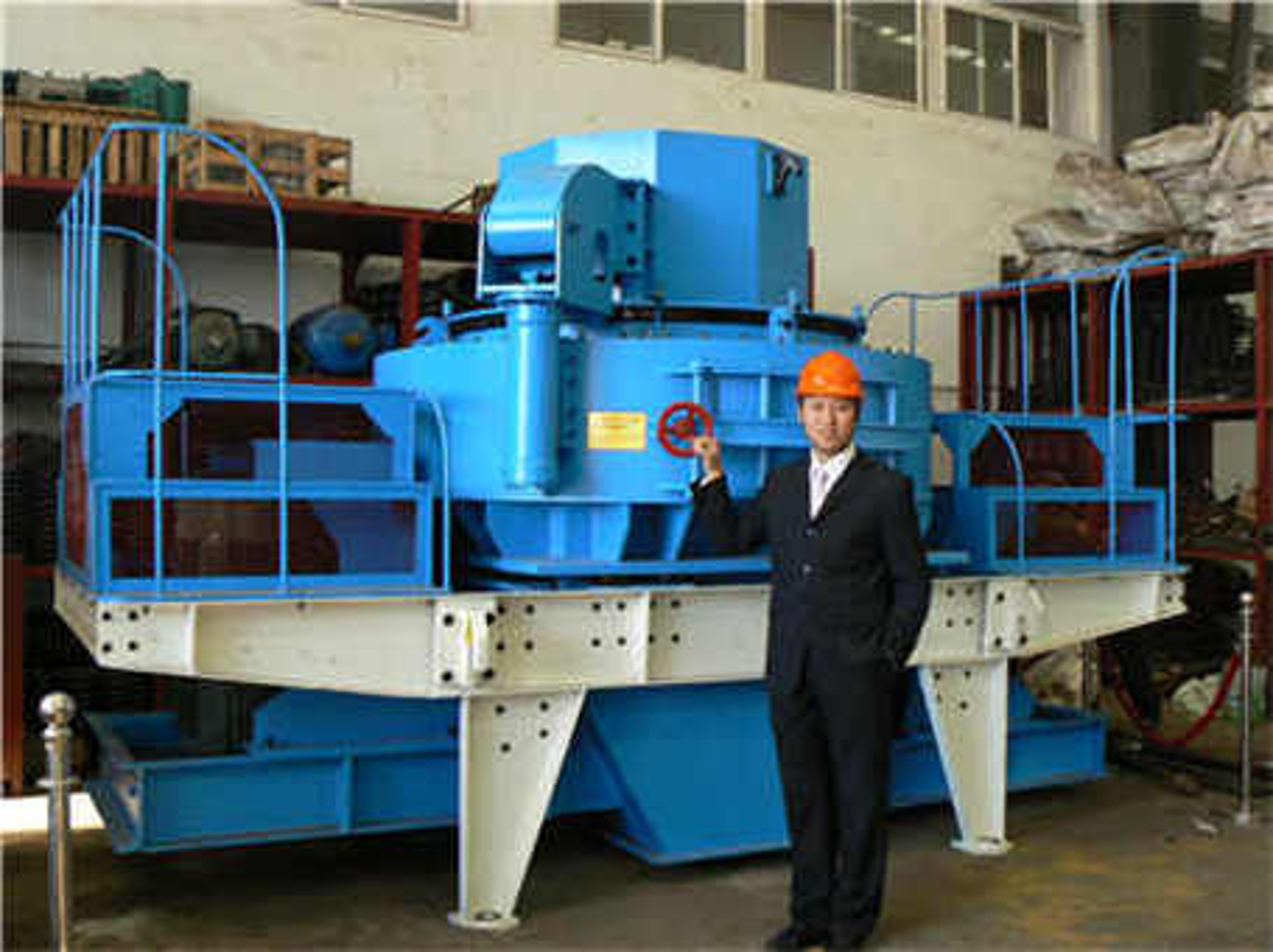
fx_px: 1322
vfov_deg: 39.6
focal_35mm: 36
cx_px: 636
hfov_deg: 51.4
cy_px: 476
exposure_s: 1/80
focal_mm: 6
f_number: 4
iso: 100
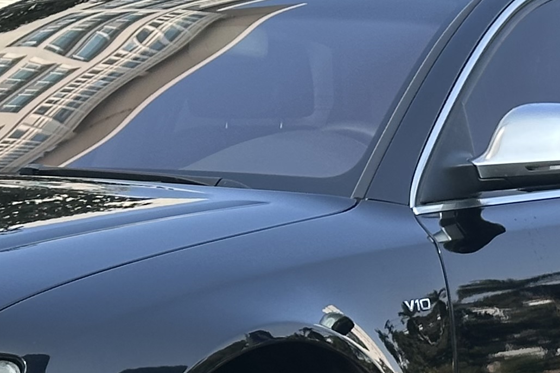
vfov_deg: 7.0
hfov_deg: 10.5
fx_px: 3033
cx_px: 157
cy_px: 166
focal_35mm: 195
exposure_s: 1/1030
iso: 64
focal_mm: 6.86
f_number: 1.78
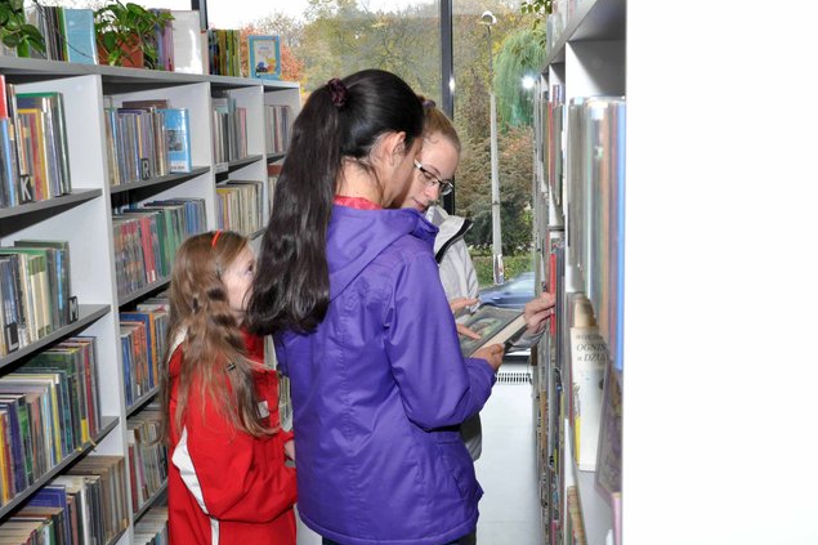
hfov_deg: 44.0
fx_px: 1011
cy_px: 272
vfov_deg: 30.2
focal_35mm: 45
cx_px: 408
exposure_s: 1/60
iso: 800
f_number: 13
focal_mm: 29
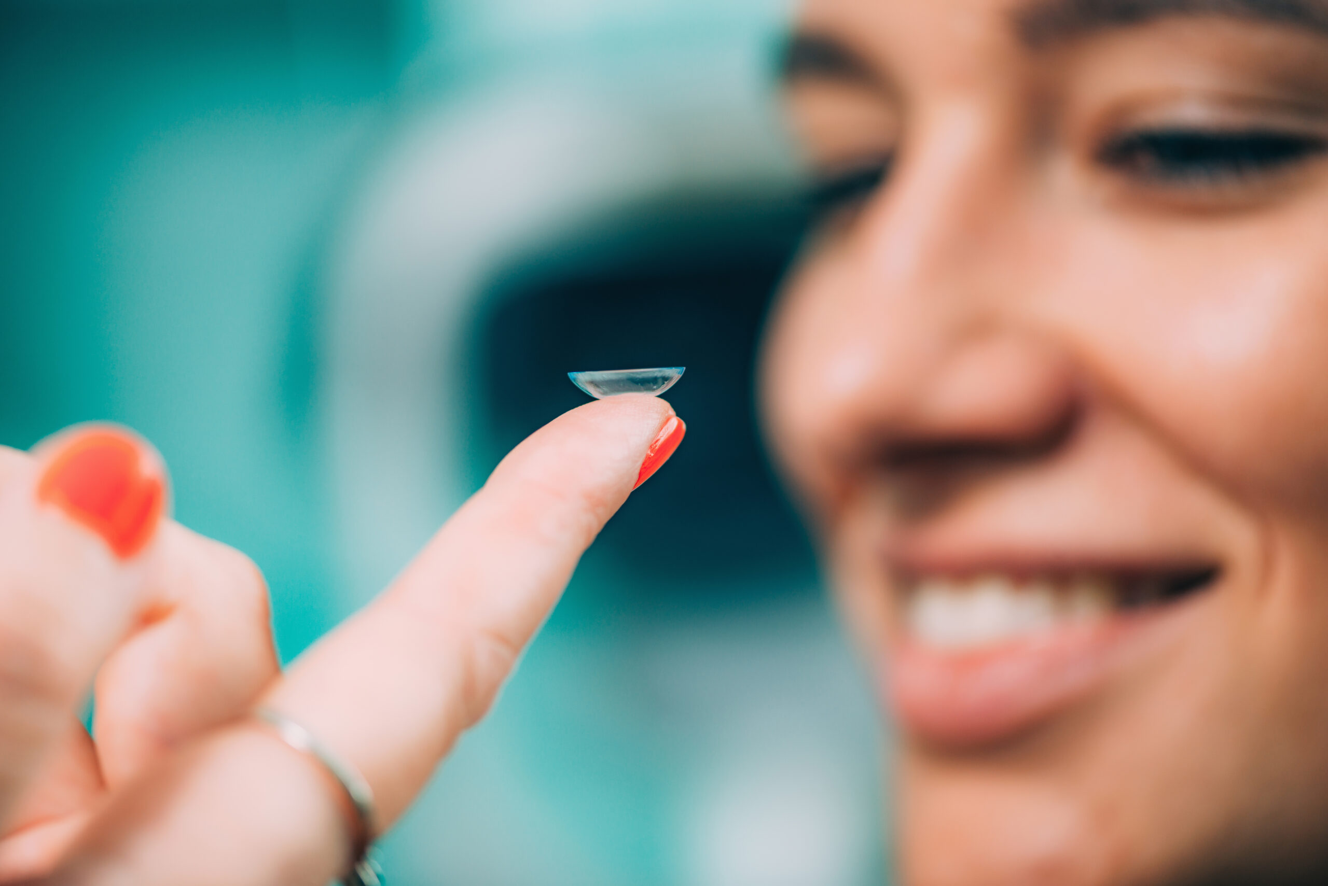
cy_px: 443
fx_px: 3875
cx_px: 664
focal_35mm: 105
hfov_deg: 19.4
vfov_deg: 13.1
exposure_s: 1/200
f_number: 3.2
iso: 100
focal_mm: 105
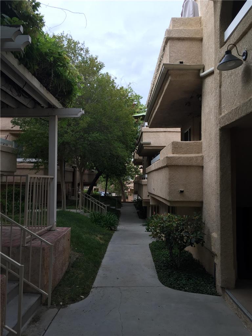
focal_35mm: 29
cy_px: 168
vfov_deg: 61.7
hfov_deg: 48.2
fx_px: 281
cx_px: 126
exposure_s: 1/501
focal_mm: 4.15
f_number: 2.2
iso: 32
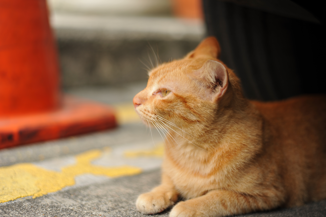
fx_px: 452
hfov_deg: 39.6
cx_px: 163
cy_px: 108
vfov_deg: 27.0
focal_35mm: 50
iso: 200
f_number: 2
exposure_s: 1/500
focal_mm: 50
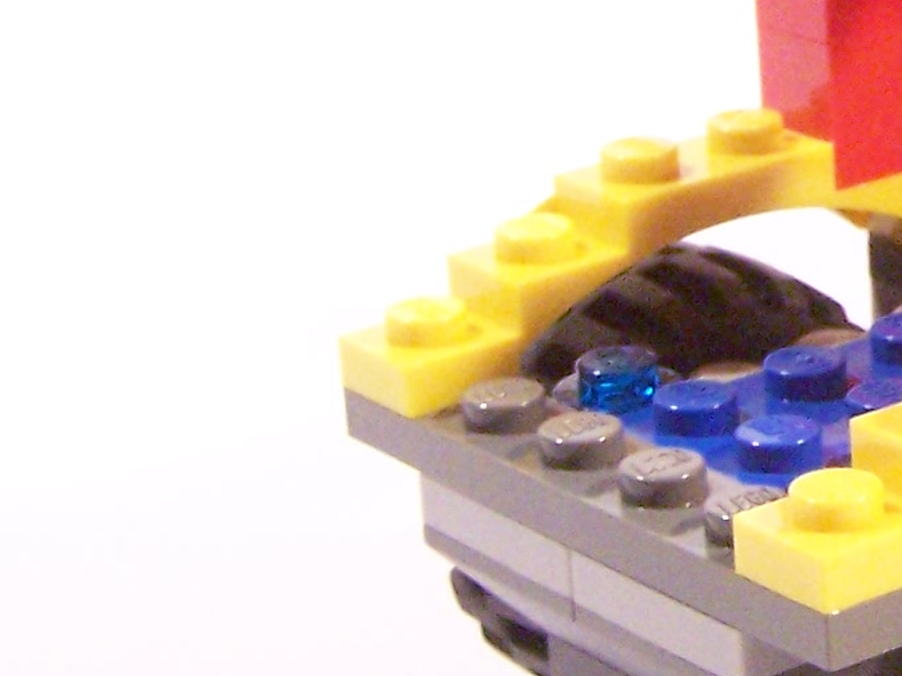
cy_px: -48
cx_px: 1344
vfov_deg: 10.1
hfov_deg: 12.9
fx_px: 3778
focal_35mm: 145
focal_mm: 6.3
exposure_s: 1/30
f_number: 3.6
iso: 400
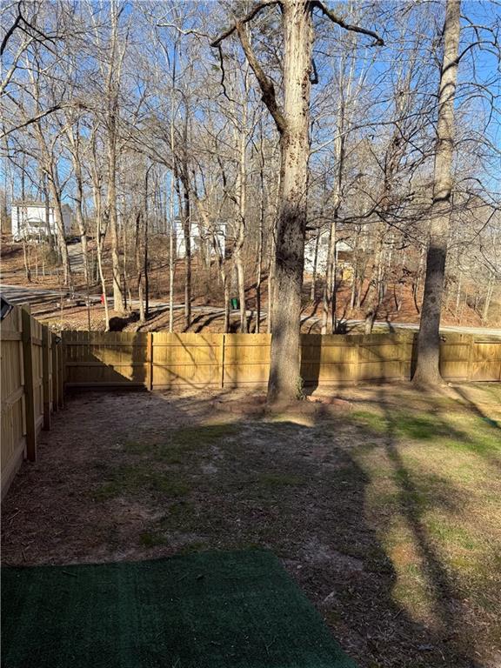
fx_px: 463
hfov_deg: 56.8
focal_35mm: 24
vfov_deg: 71.6
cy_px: 334
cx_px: 250
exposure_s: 1/1337
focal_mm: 6.76
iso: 80
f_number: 1.78
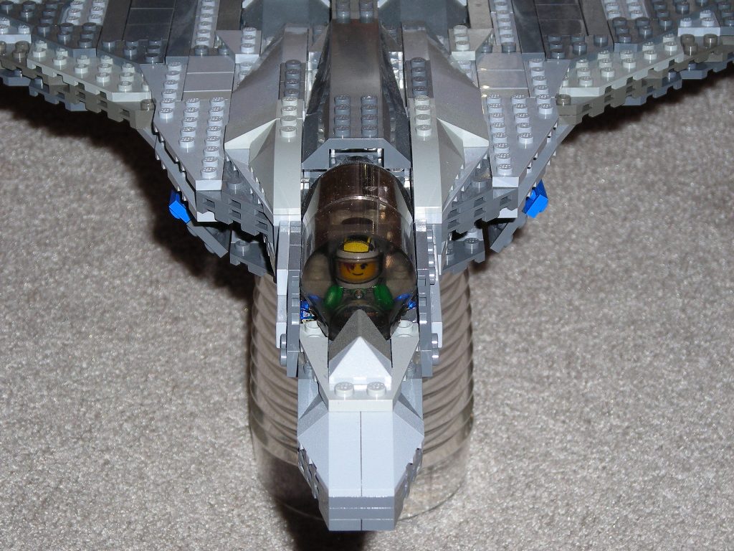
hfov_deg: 17.0
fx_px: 2460
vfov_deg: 12.8
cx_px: 367
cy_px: 276
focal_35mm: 116
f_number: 5.3
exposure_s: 1/120
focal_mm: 19.2
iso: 71
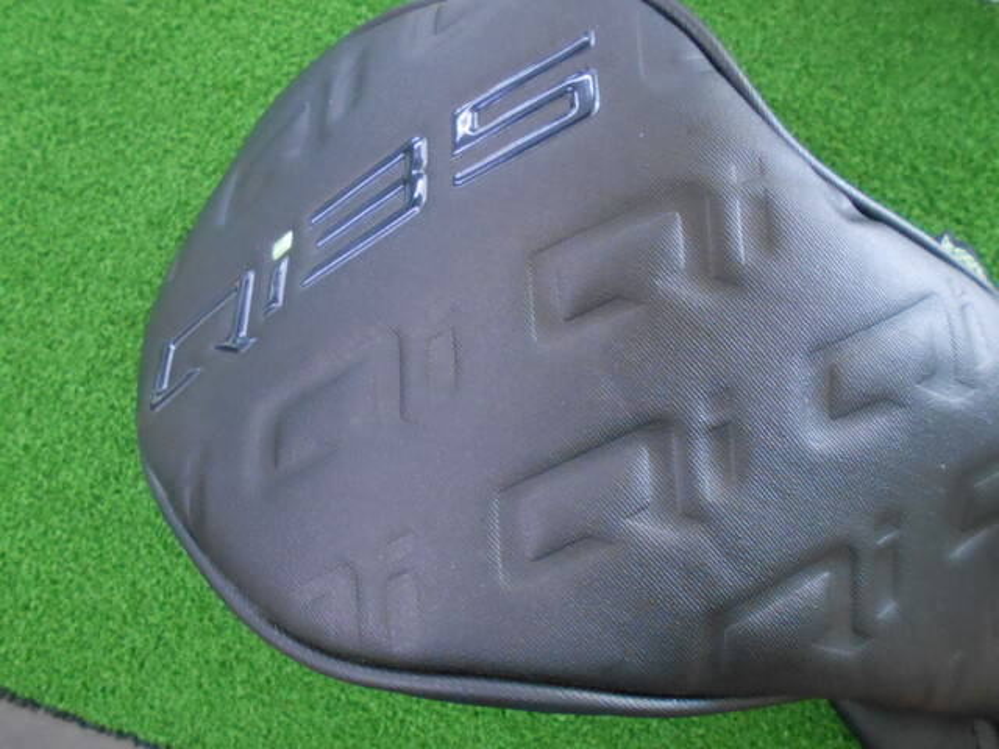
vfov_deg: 53.1
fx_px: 750
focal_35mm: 26
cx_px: 500
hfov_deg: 67.3
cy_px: 374
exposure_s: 1/80
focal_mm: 4.6
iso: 800
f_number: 3.2
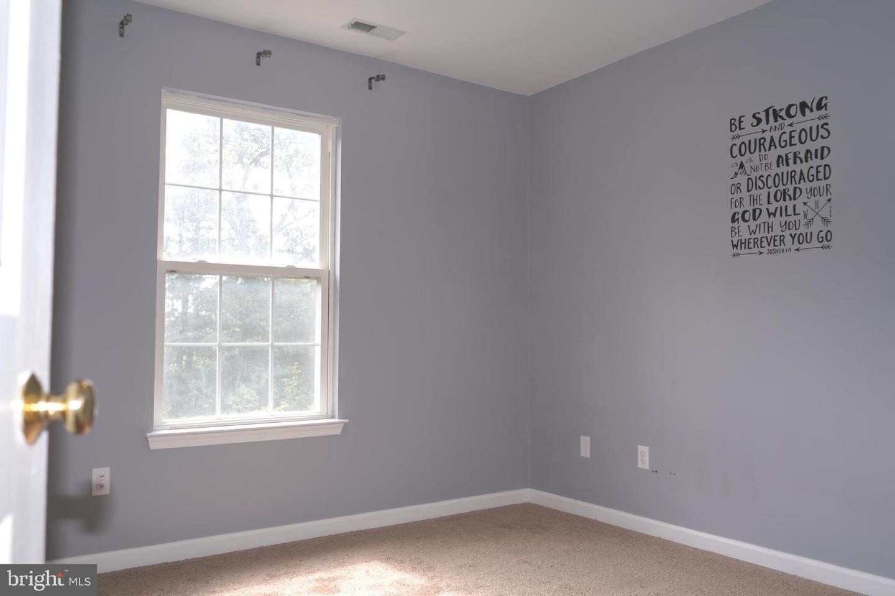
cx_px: 448
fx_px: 721
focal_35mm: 29
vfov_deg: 45.0
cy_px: 298
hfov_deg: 63.7
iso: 250
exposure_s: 1/160
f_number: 4
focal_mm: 29
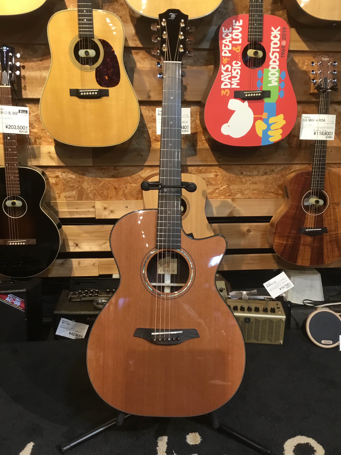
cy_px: 228
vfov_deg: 58.4
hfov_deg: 45.4
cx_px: 170
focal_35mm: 31
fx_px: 407
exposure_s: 1/30
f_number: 2.4
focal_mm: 3.3
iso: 100
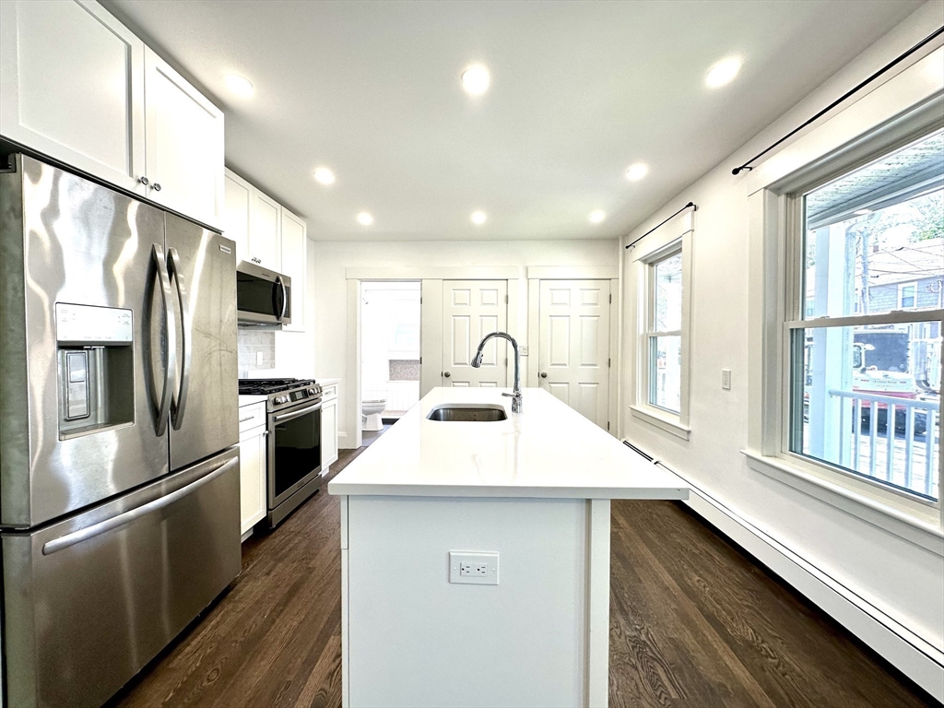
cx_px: 472
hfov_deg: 102.1
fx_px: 382
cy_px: 354
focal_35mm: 14
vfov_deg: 85.7
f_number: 2.2
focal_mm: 2.22
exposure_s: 1/120
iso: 80
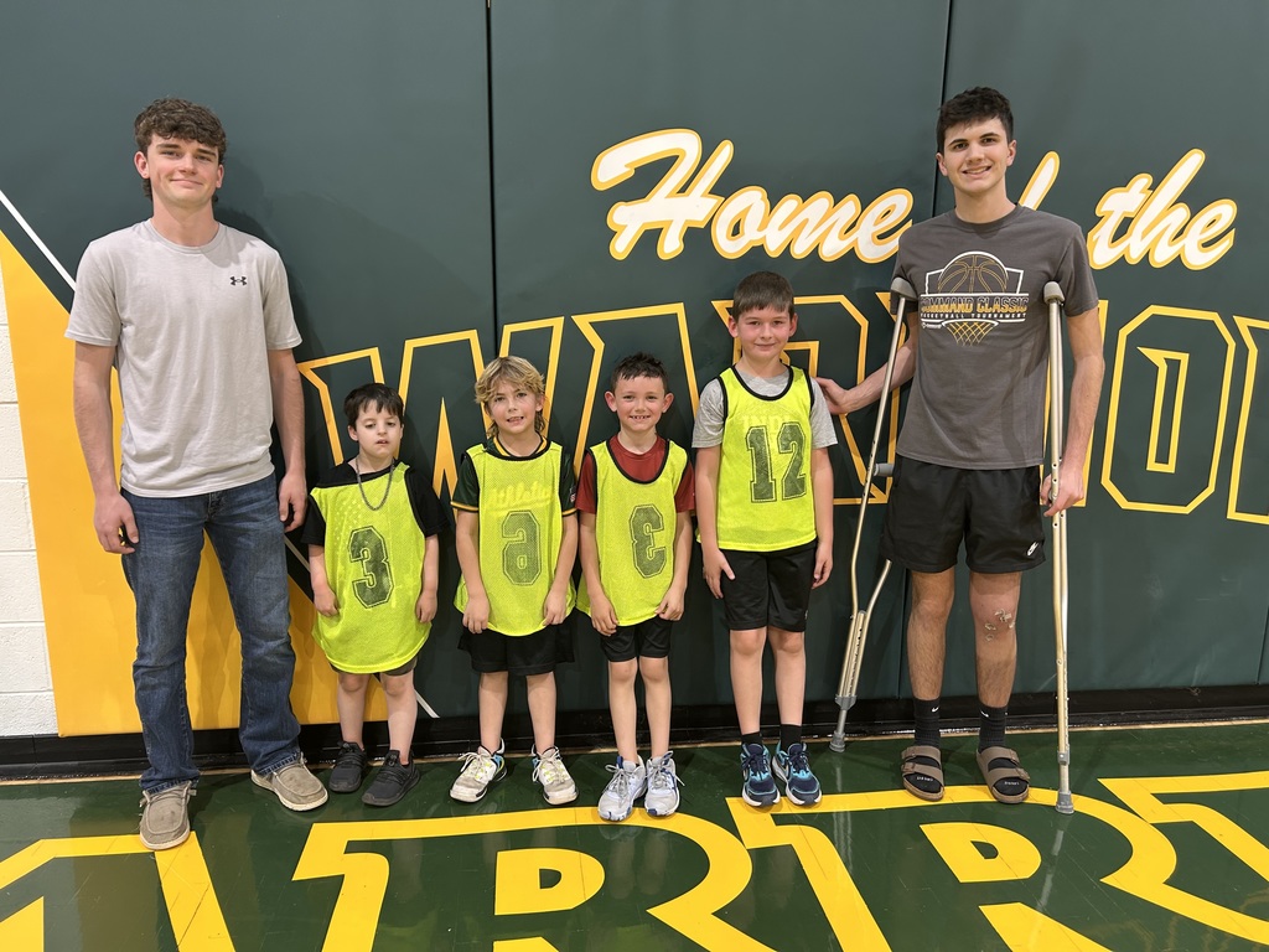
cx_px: 634
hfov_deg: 67.3
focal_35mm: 26
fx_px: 953
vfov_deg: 53.1
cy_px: 476
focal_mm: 5.7
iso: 100
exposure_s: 1/60
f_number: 1.5
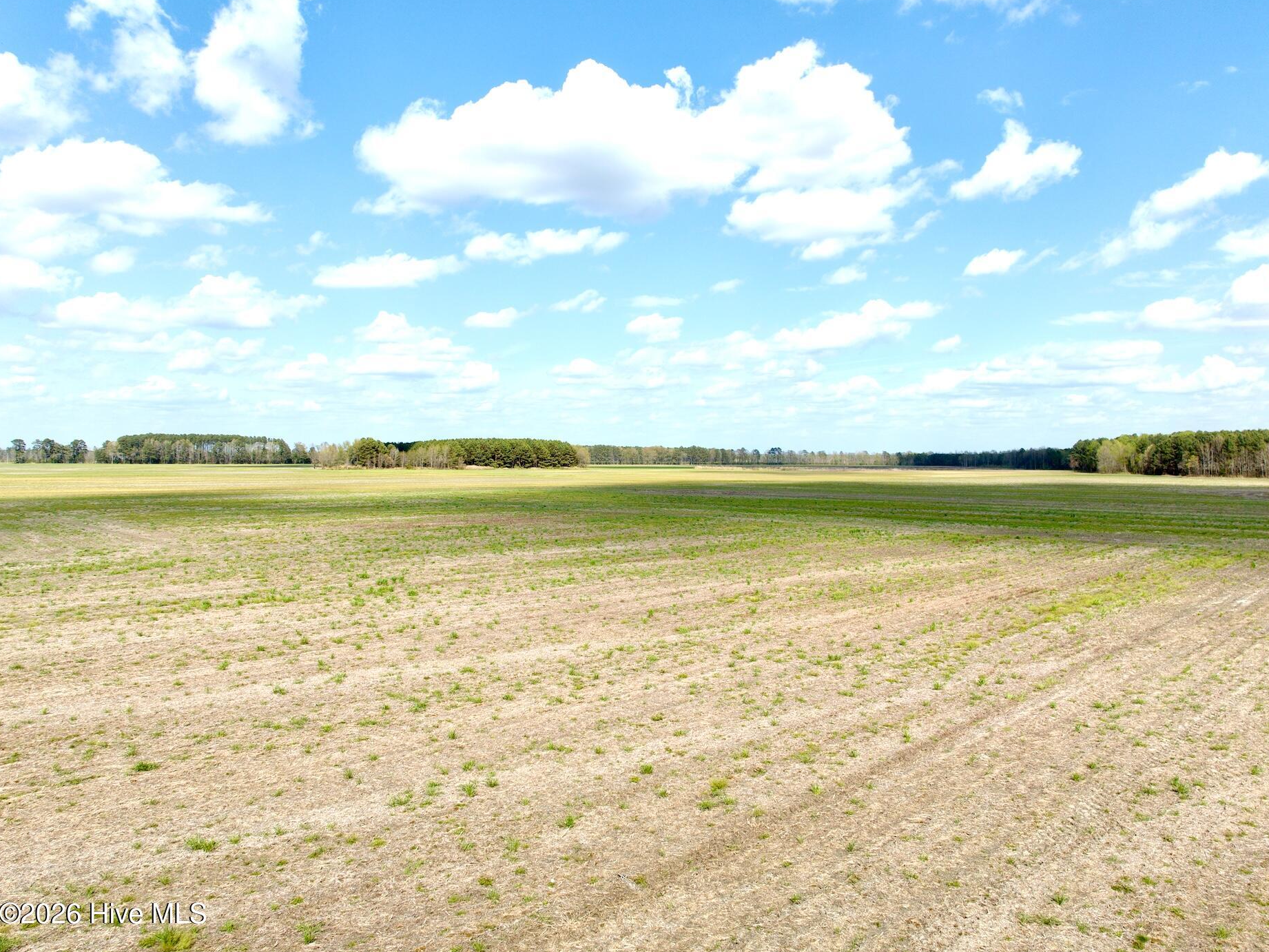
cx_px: 657
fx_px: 917
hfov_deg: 69.4
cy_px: 463
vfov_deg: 54.9
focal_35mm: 25
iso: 100
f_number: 2.8
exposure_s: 1/1600
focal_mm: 12.29
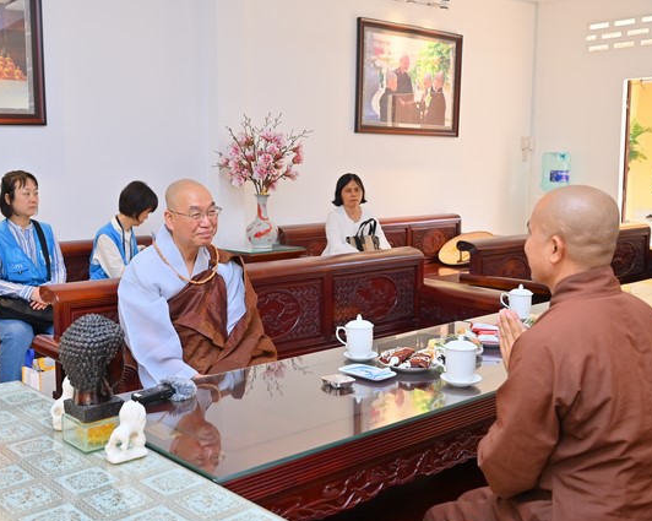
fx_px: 752
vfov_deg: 38.2
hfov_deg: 46.6
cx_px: 263
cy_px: 264
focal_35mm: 39
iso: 640
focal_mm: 34
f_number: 5.6
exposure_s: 1/160
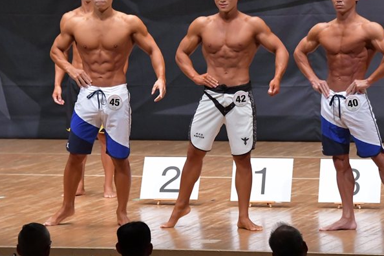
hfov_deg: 6.6
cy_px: 105
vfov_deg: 4.4
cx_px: 218
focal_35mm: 313
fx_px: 3338
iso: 8000
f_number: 5.6
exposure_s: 1/400
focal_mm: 160
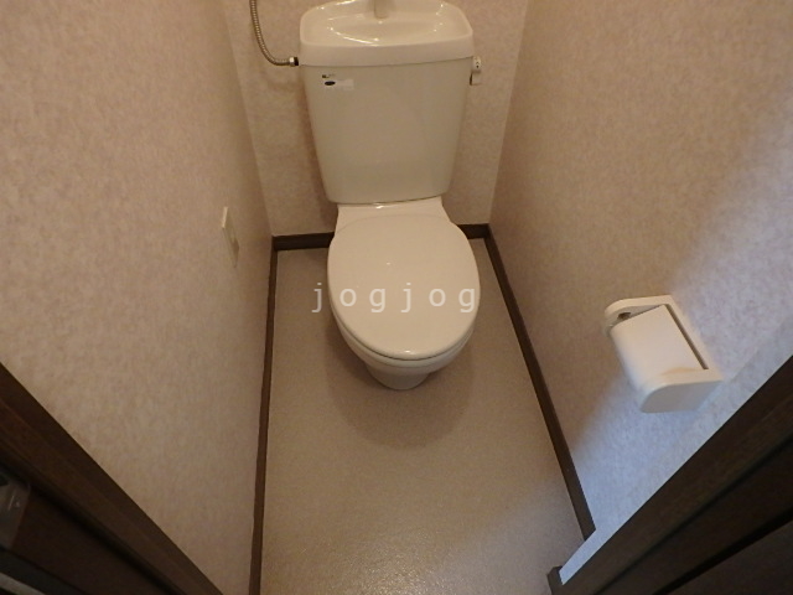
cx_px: 396
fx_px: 527
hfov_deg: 73.9
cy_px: 298
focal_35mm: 23
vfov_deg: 58.9
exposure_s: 1/30
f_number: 3.8
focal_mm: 4
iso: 640
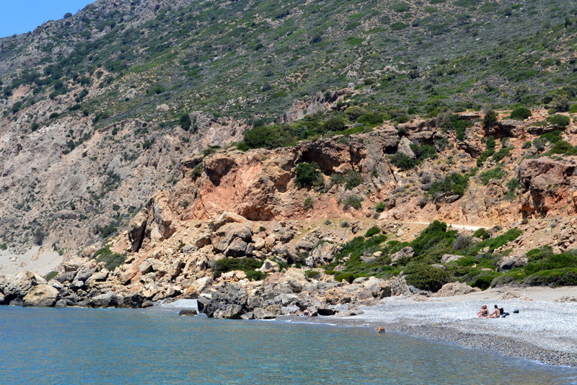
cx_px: 288
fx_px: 1323
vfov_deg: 16.6
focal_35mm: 82
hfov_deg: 24.6
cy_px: 192
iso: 400
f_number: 11
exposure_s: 1/400
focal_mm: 55
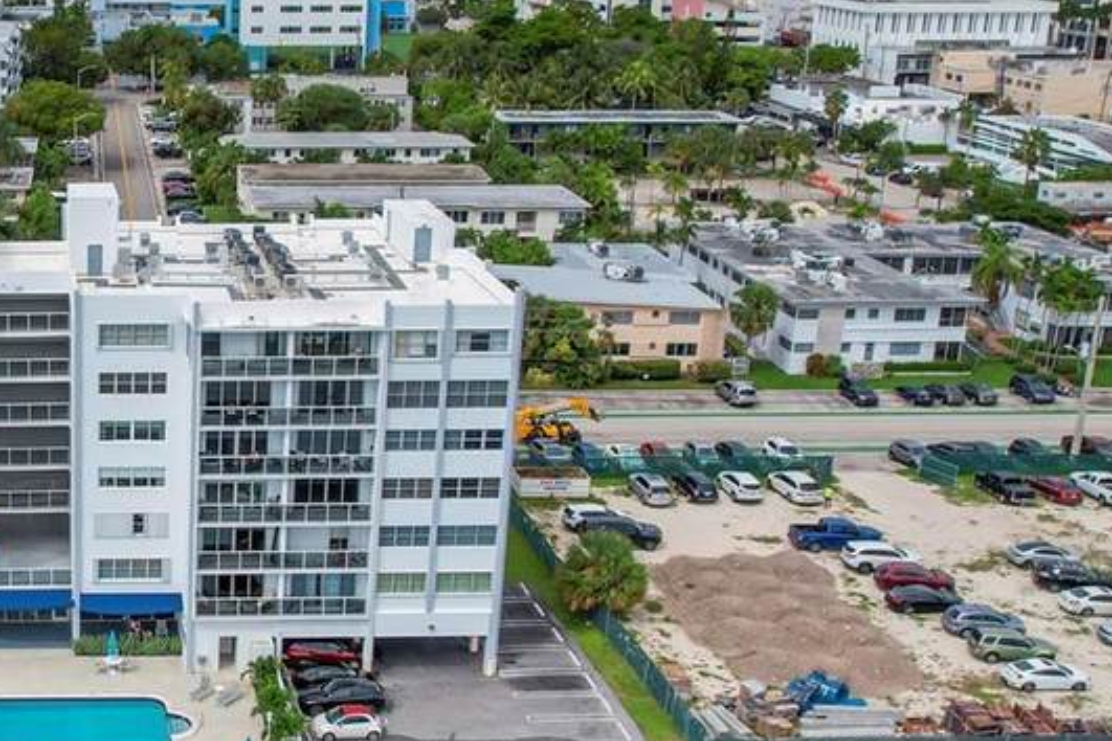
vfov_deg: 25.5
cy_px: 386
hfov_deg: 34.0
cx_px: -15
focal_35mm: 53
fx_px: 1637
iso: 100
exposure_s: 1/2000
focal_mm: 8.38
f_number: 2.8
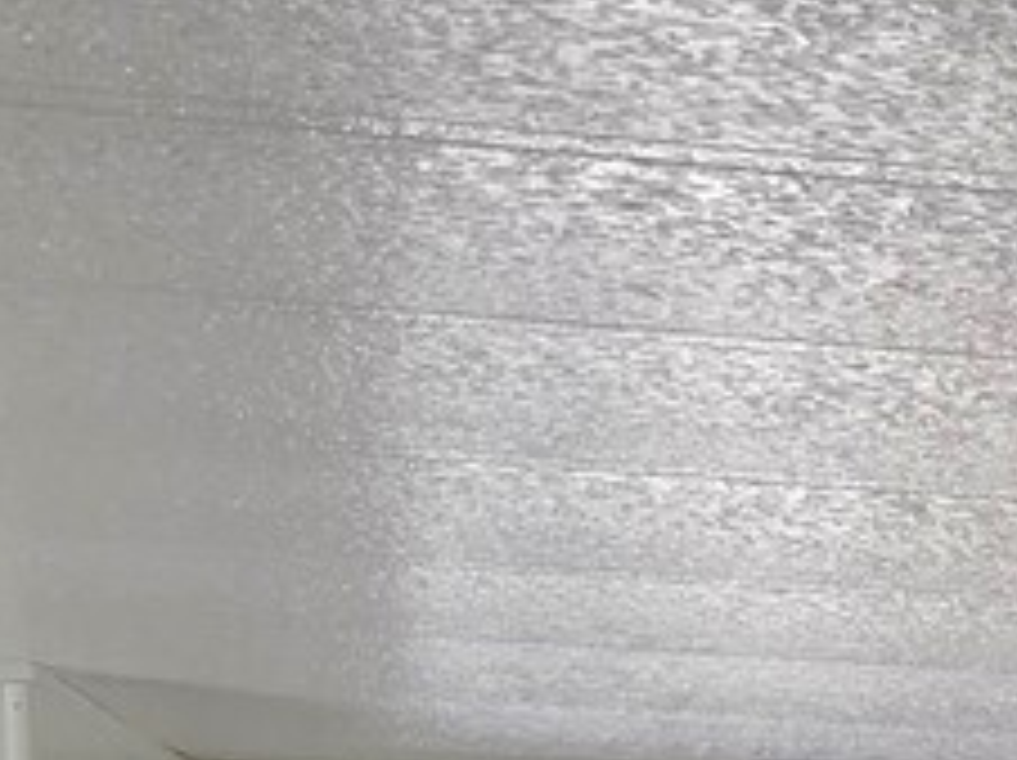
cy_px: 1682
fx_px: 4784
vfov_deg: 8.5
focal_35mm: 163
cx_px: 2646
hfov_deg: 10.1
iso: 160
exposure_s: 1/120
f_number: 1.7
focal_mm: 6.3
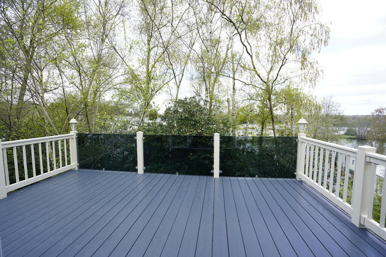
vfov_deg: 73.8
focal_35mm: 16
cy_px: 128
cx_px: 193
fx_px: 172
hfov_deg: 96.7
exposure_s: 1/80
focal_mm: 16
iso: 100
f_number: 6.3
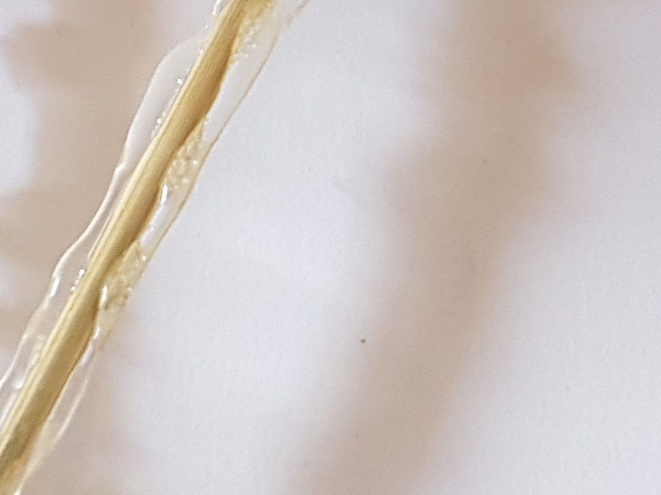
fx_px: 2081
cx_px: -430
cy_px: -336
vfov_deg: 12.6
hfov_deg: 16.0
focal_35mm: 109
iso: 200
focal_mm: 4.2
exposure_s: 1/33
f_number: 1.7
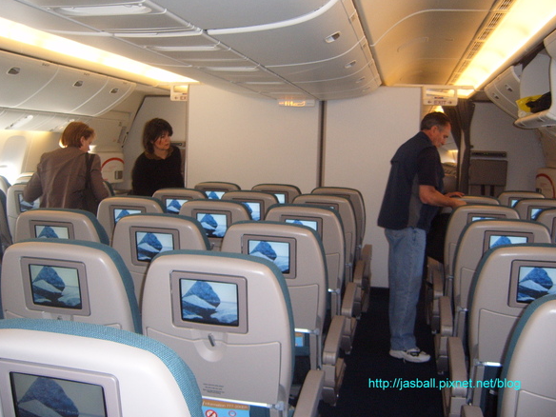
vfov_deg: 37.7
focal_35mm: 38
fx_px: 610
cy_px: 204
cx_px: 279
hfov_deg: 49.0
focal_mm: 6.2
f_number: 2.9
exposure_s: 1/30
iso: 141
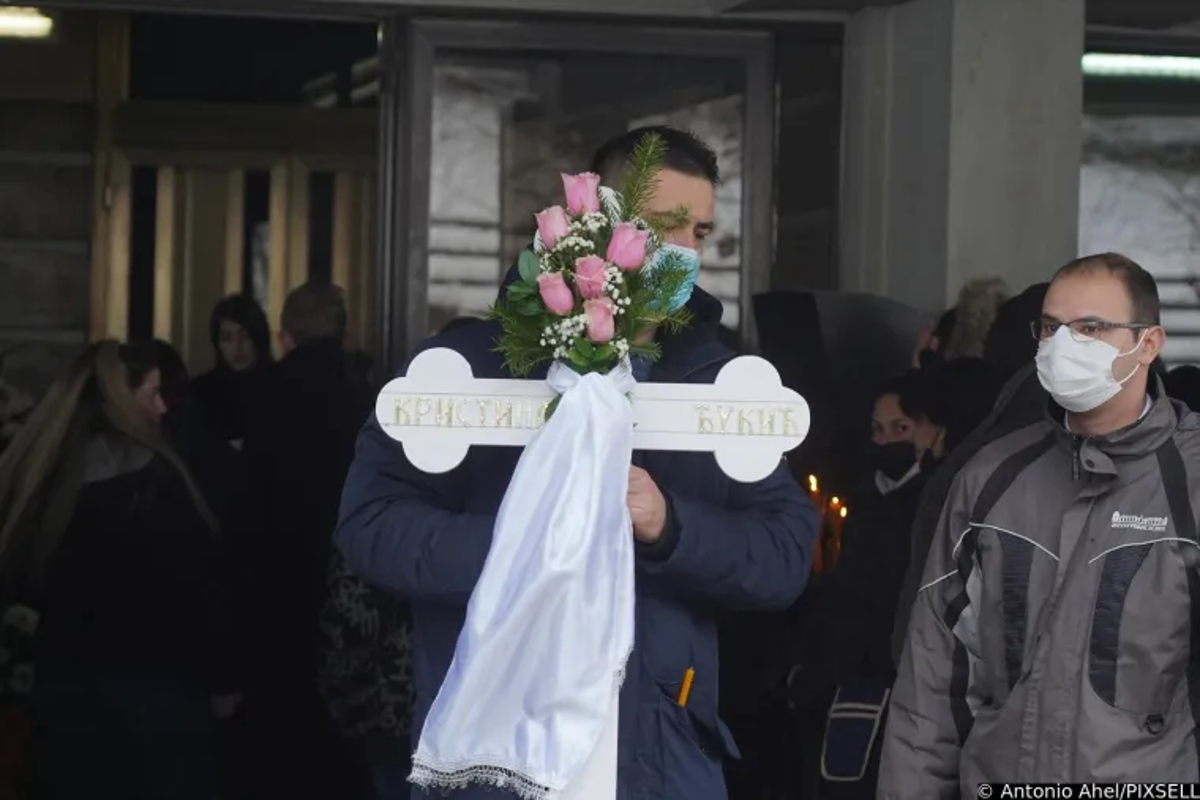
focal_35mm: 133
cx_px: 600
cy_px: 400
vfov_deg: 10.3
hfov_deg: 15.4
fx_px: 4434
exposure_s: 1/500
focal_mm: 89
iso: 1000
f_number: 4
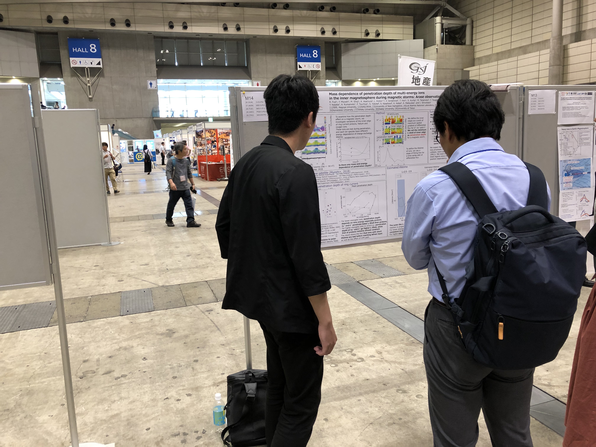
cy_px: 224
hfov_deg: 63.4
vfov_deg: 49.7
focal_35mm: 28
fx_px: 482
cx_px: 298
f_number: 1.8
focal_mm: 4
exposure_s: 1/17
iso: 64
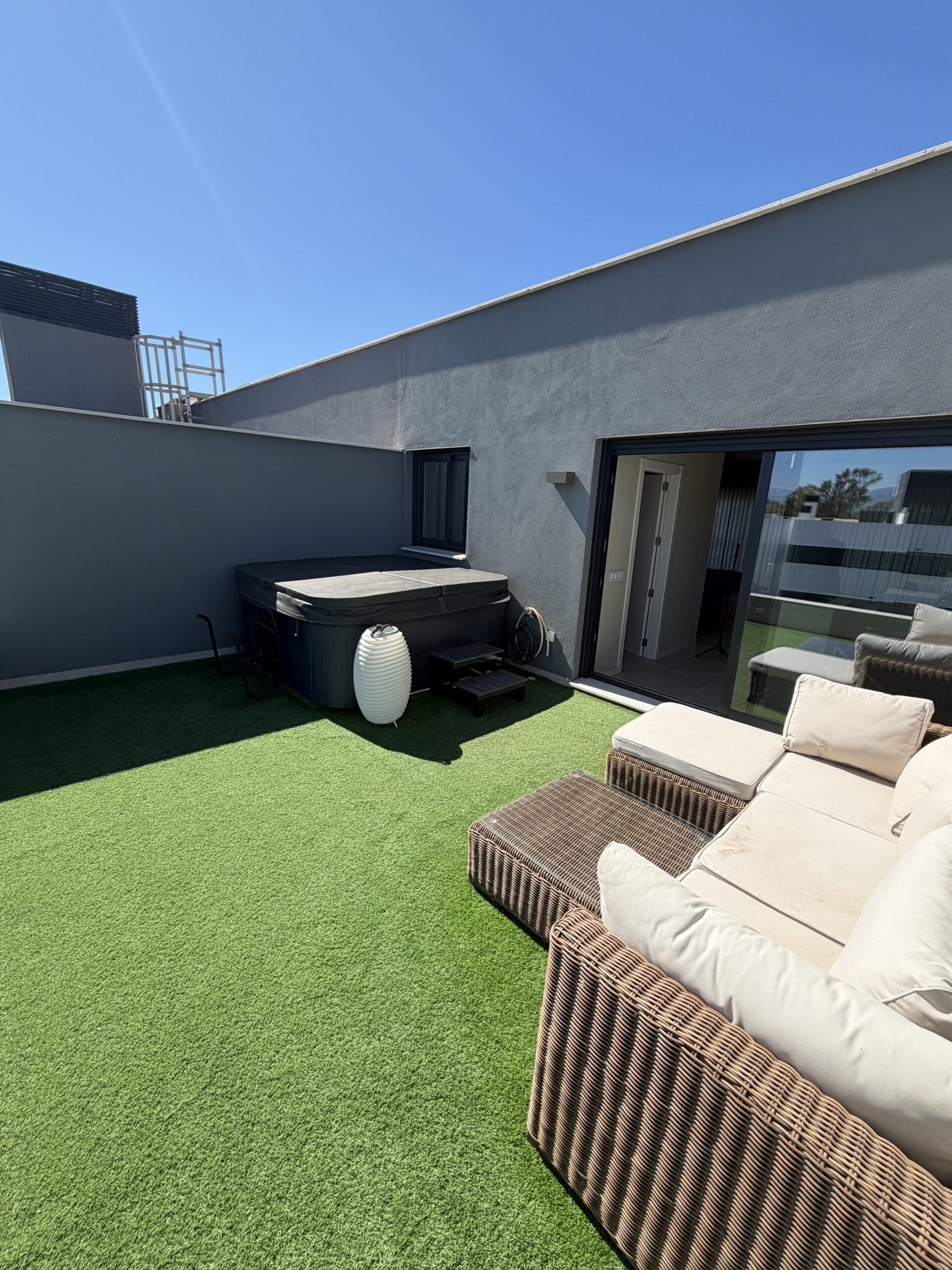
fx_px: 513
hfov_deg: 85.7
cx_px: 476
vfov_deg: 102.1
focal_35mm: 14
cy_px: 635
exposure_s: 1/770
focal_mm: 2.22
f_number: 2.2
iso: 25
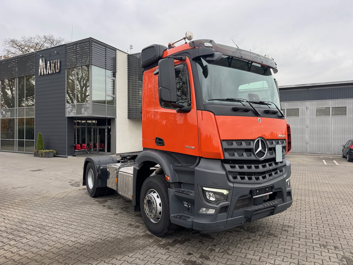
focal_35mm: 24
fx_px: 245
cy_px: 132
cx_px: 176
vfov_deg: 56.8
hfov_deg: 71.6
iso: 80
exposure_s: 1/621
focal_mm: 6.76
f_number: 1.78
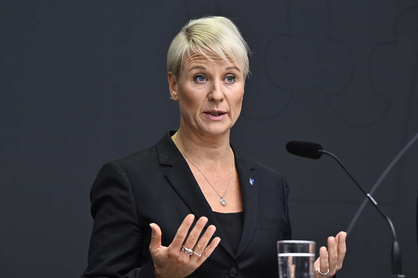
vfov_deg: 9.5
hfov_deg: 14.2
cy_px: 139
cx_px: 209
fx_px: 1683
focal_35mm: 145
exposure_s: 1/250
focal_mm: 145
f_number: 5.6
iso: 2000
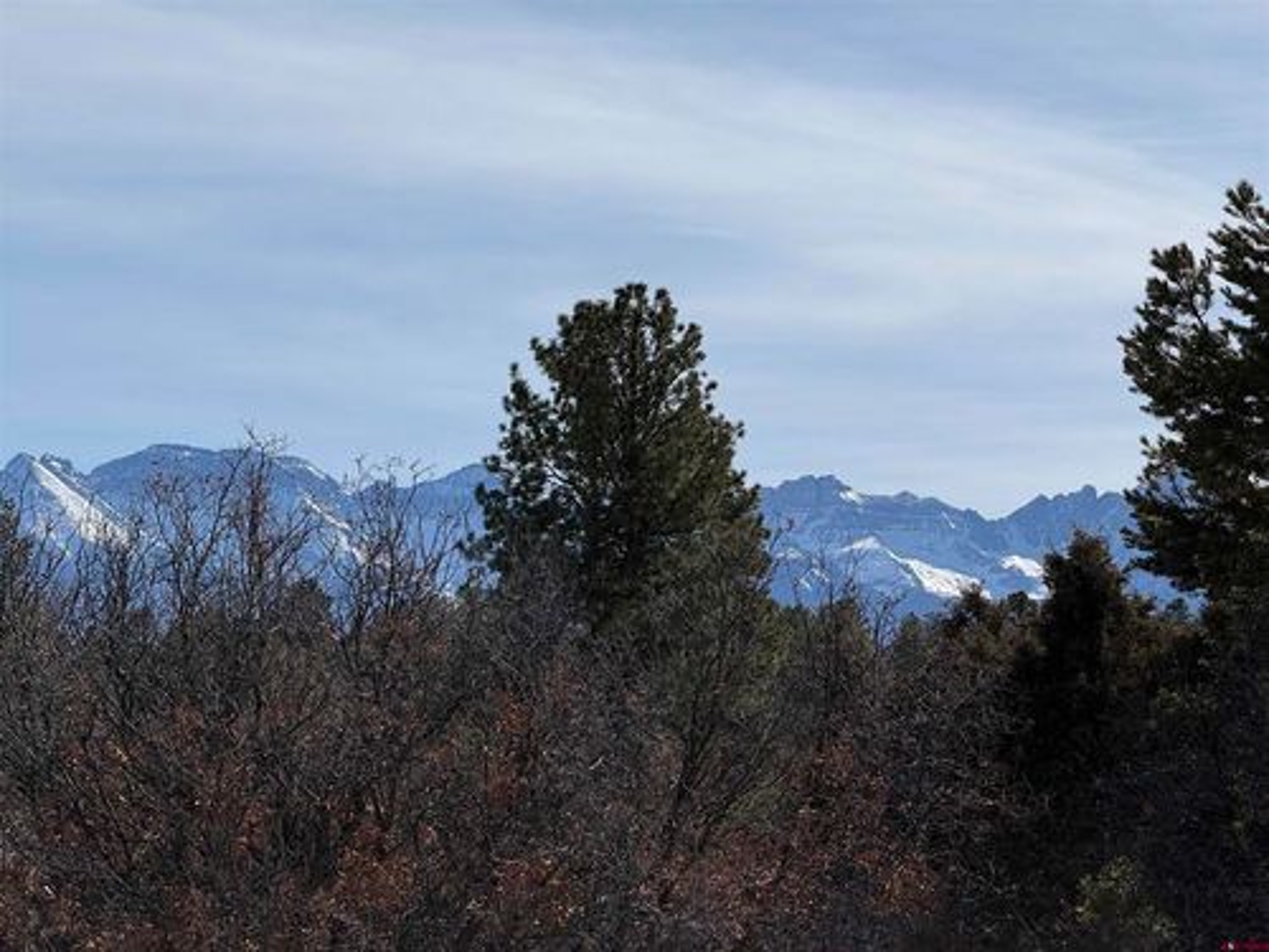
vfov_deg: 12.3
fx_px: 4399
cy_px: 476
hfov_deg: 16.4
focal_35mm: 120
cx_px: 634
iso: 40
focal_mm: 15.66
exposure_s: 1/3344
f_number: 2.8
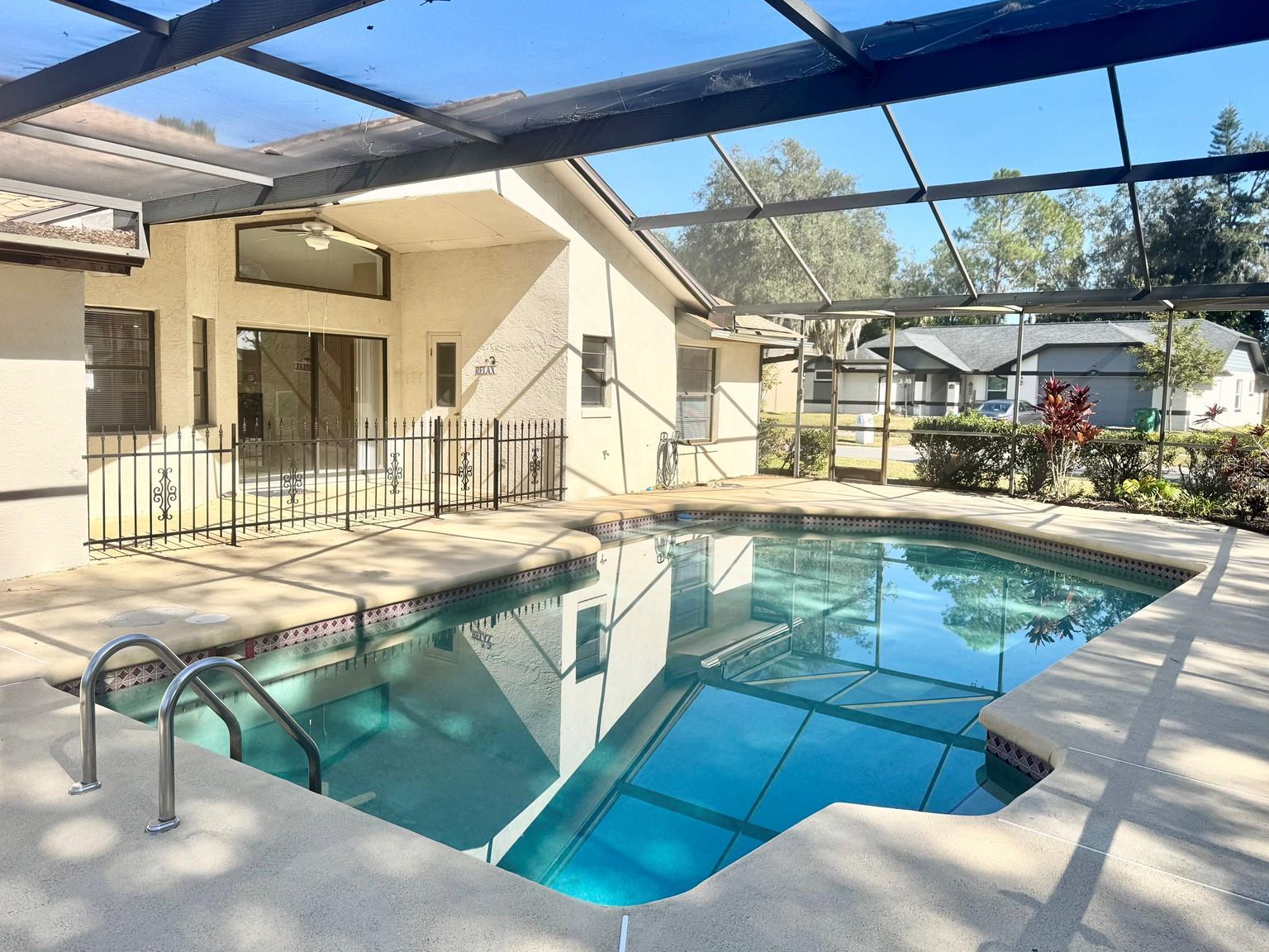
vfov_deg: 54.9
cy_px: 463
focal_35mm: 25
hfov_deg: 69.4
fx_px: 916
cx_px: 615
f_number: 1.78
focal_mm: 6.76
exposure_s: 1/2506
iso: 80
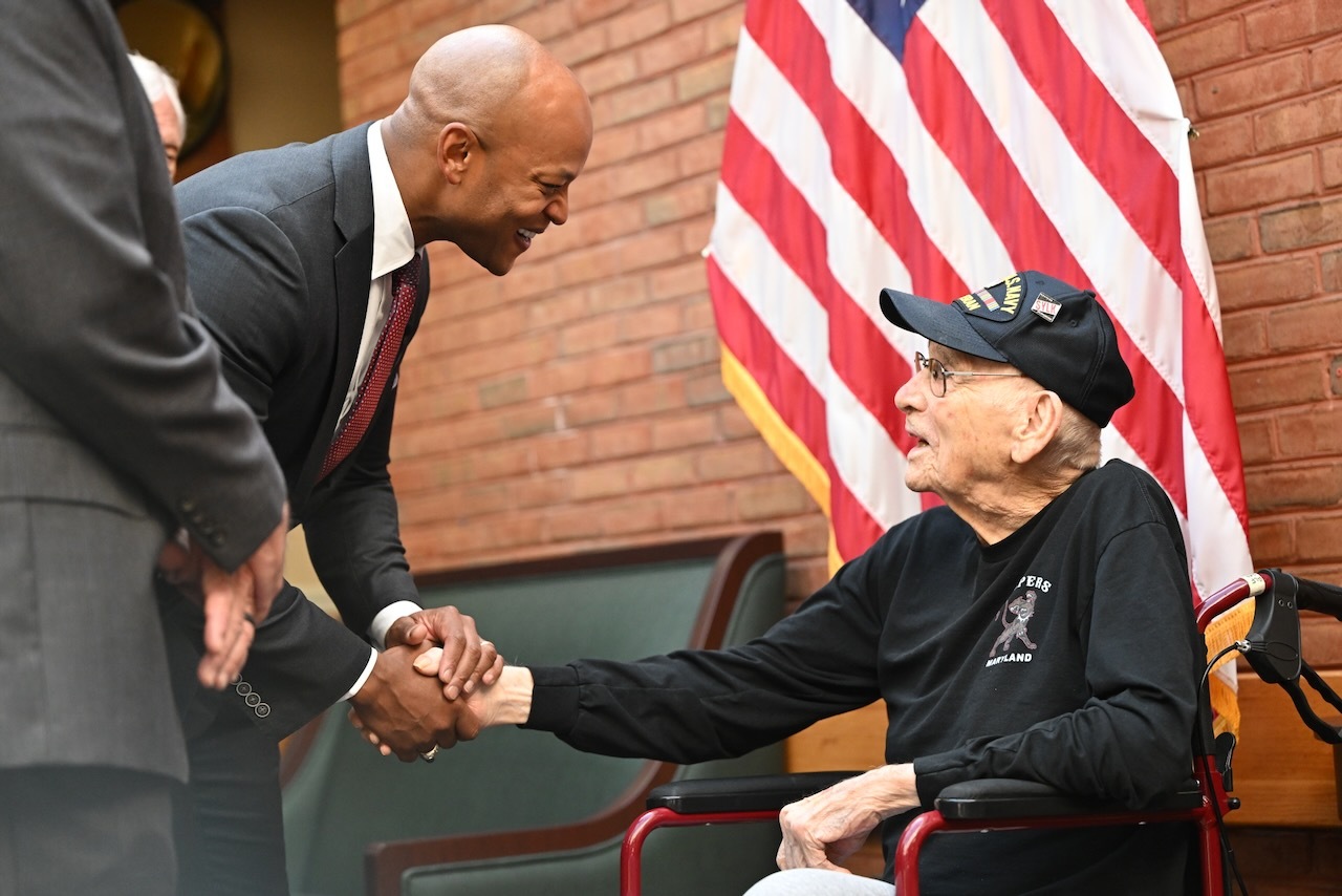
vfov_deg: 19.5
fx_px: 2610
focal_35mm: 70
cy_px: 448
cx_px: 671
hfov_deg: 28.8
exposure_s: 1/1000
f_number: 2.8
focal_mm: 70
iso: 3200
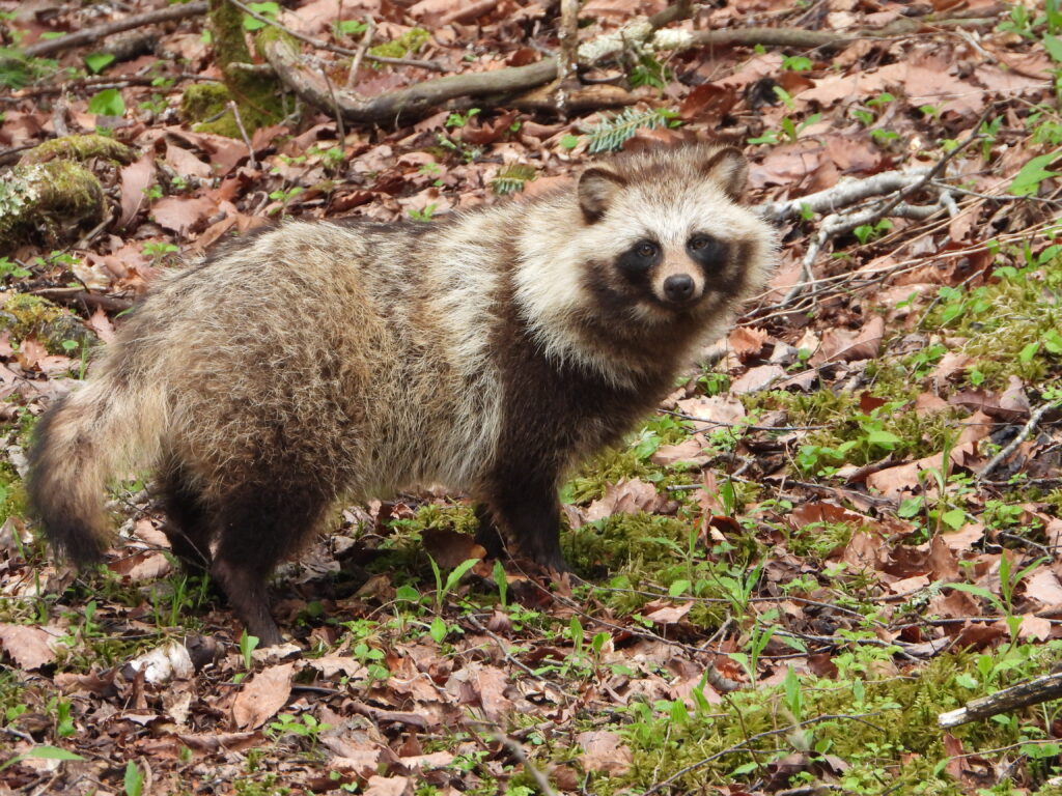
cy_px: 398
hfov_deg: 1.8
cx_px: 531
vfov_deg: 1.4
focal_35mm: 1100
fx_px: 33747
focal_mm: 198
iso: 400
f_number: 5.6
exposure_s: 1/160
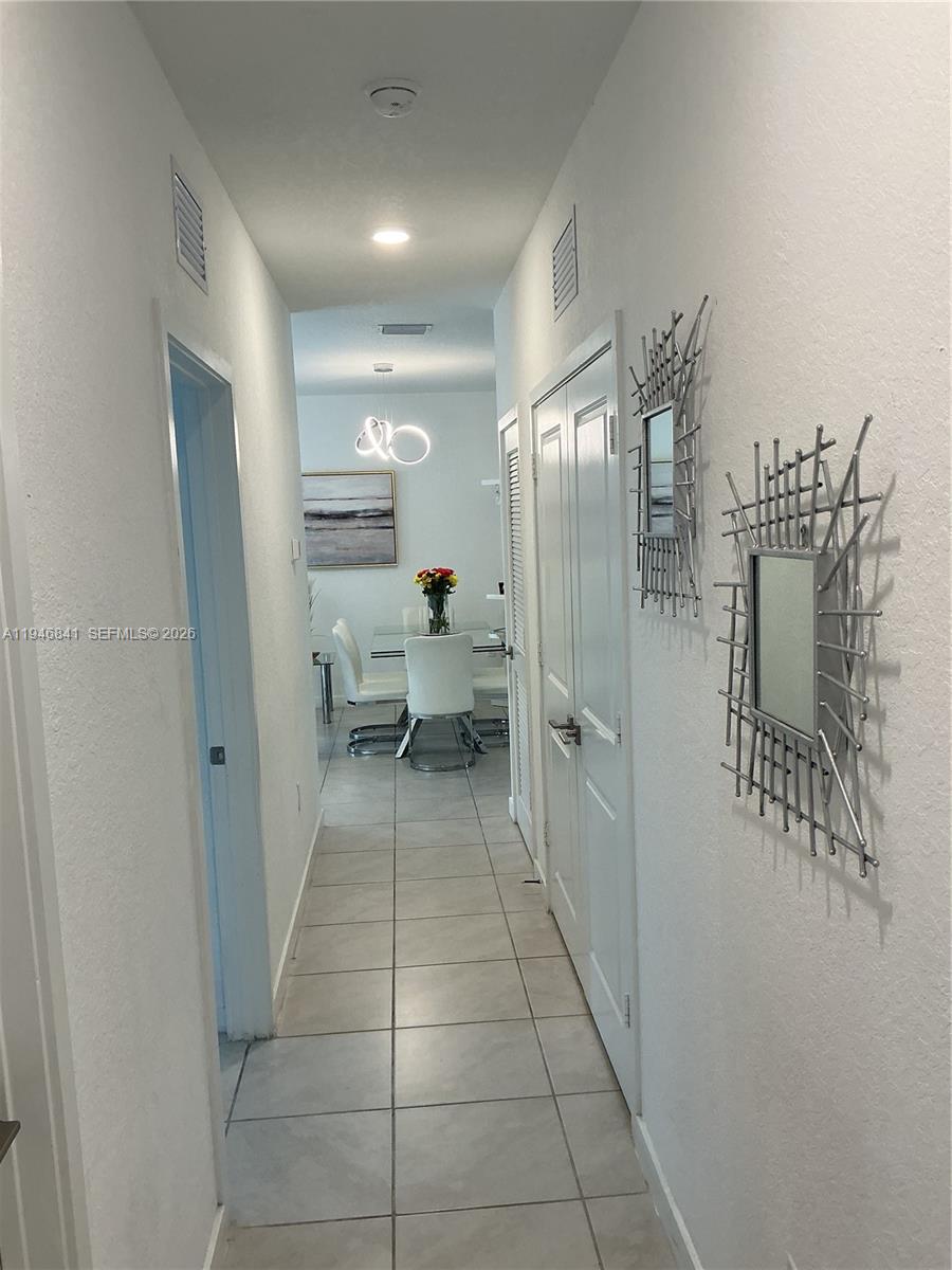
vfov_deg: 61.7
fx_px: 1063
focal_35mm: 29
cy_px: 635
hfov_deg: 48.2
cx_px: 476
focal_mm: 3
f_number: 1.8
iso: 50
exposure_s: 1/60
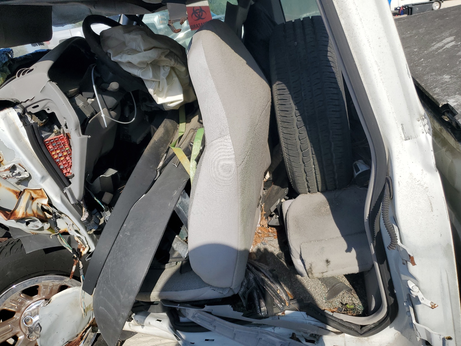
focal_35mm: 26
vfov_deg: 53.1
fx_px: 346
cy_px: 173
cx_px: 230
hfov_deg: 67.3
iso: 50
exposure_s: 1/5000
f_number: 1.5
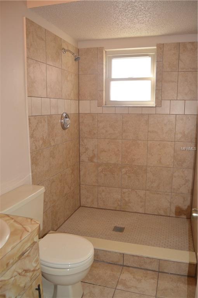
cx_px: 99
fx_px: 223
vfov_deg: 67.4
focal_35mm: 27
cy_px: 149
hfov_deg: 47.8
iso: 360
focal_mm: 18
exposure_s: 1/125
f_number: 4
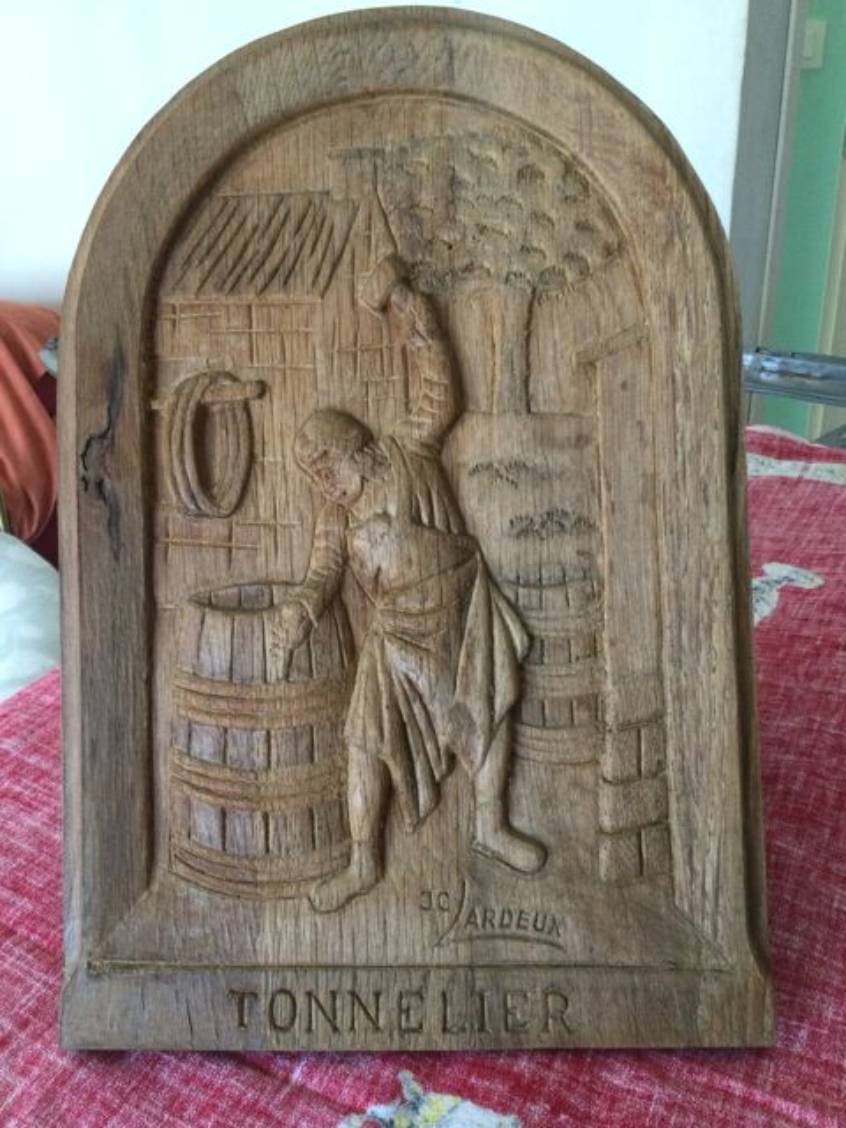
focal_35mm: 31
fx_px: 1010
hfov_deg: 45.4
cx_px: 423
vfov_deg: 58.4
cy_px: 564
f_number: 2.4
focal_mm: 3.3
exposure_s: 1/33
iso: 160
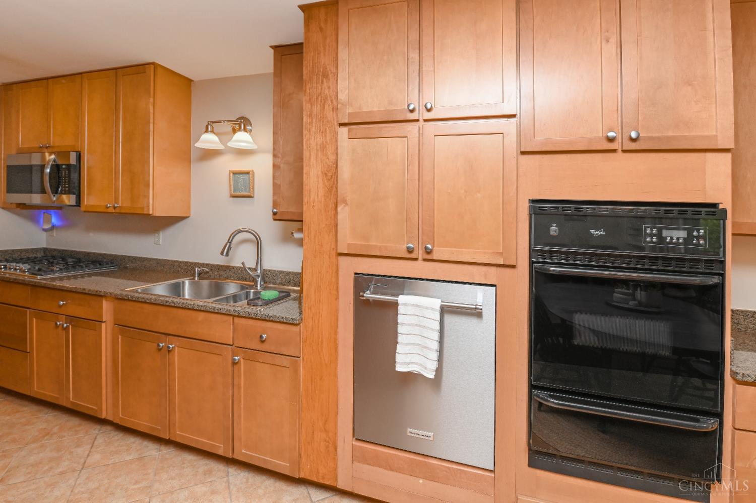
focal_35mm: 16
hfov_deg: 96.8
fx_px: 336
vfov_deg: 73.7
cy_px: 252
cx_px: 378
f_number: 8
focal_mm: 16
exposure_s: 1/80
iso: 320
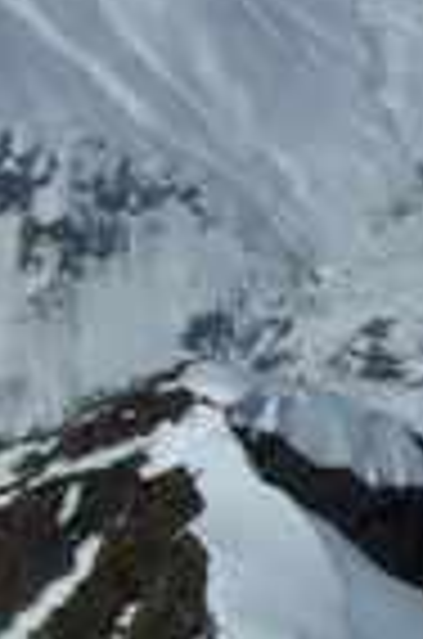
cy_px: 378
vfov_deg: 14.0
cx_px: -1017
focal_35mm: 147
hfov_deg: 7.6
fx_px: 2603
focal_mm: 4.4
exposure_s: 1/1000
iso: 100
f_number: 8
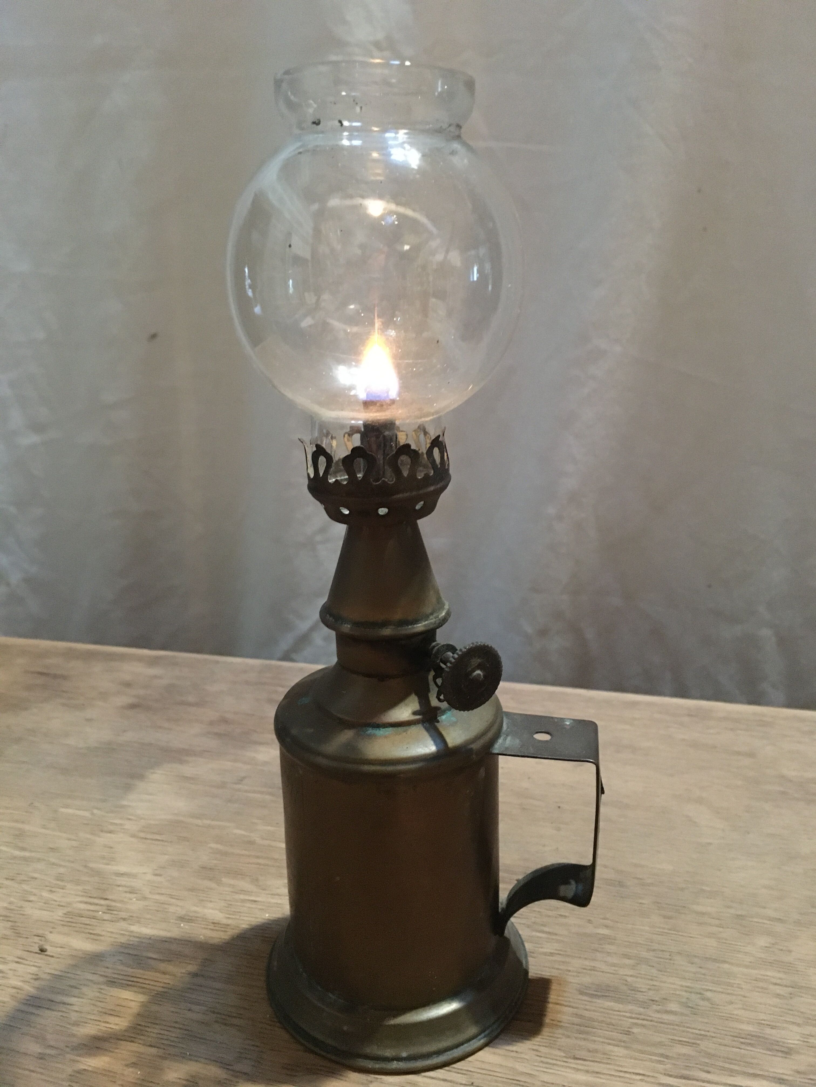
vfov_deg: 61.7
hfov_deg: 48.2
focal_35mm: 29
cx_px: 408
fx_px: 911
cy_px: 544
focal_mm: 4.15
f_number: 2.2
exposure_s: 1/17
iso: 640
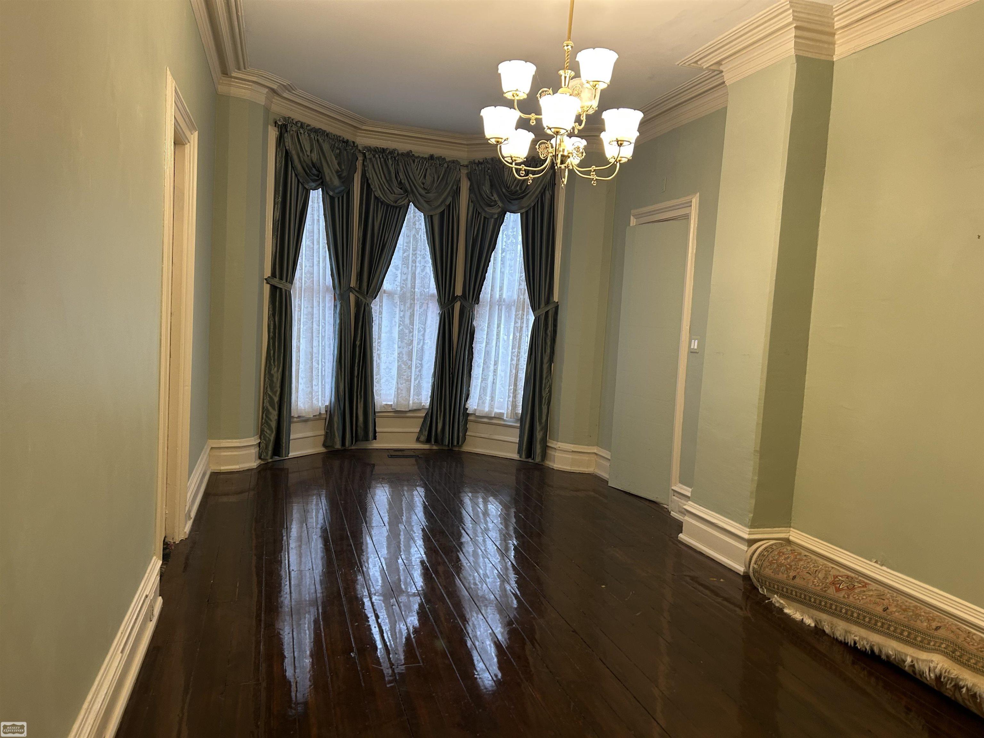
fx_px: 739
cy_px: 369
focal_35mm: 26
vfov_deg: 53.1
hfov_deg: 67.3
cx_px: 492
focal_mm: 5.7
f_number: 1.5
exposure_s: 1/60
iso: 80
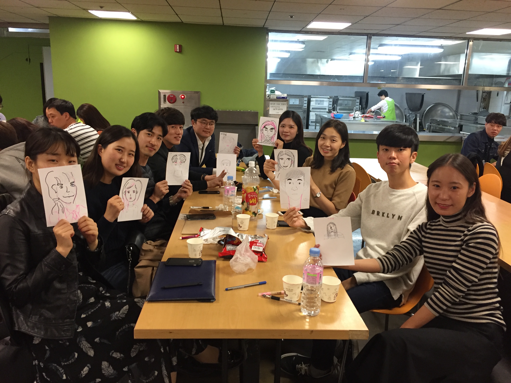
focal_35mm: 29
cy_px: 192
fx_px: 428
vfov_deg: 48.2
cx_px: 256
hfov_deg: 61.7
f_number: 2.2
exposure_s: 1/30
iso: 160
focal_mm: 4.15
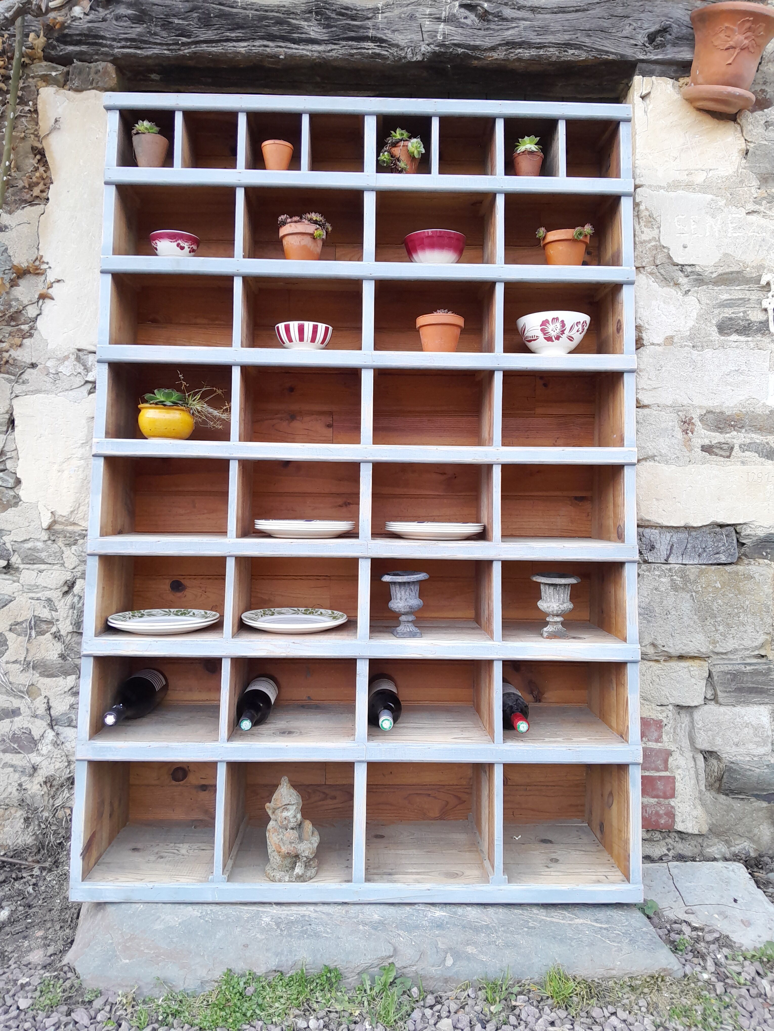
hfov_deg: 53.1
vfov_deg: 67.3
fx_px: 775
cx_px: 387
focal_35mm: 26
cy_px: 516
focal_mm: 3.98
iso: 100
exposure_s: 1/50
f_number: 1.8
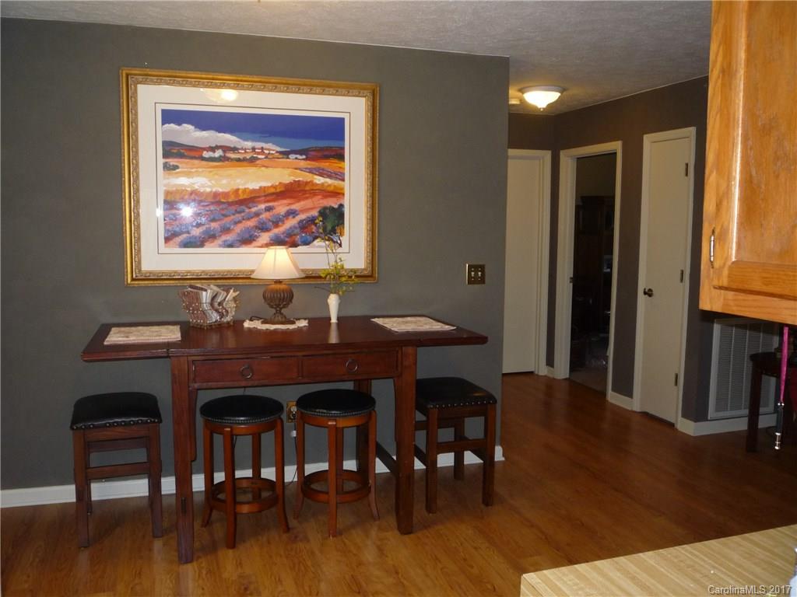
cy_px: 298
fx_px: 691
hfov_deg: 60.0
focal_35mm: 30
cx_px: 398
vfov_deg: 46.8
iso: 200
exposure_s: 1/30
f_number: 3.3
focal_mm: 5.2
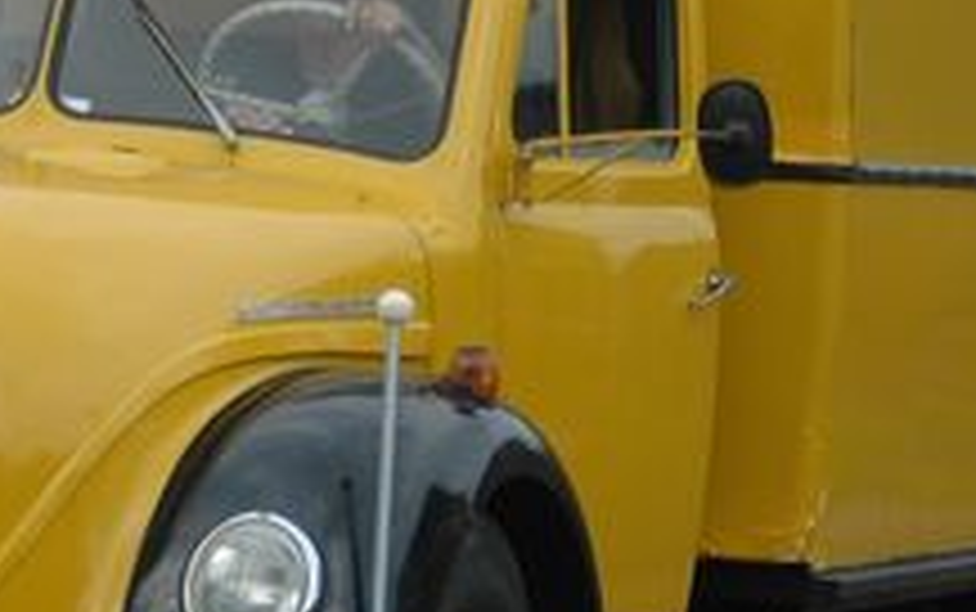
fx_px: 5750
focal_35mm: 216
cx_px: 270
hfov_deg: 9.7
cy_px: 223
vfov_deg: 6.1
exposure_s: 1/400
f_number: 4.5
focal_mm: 50
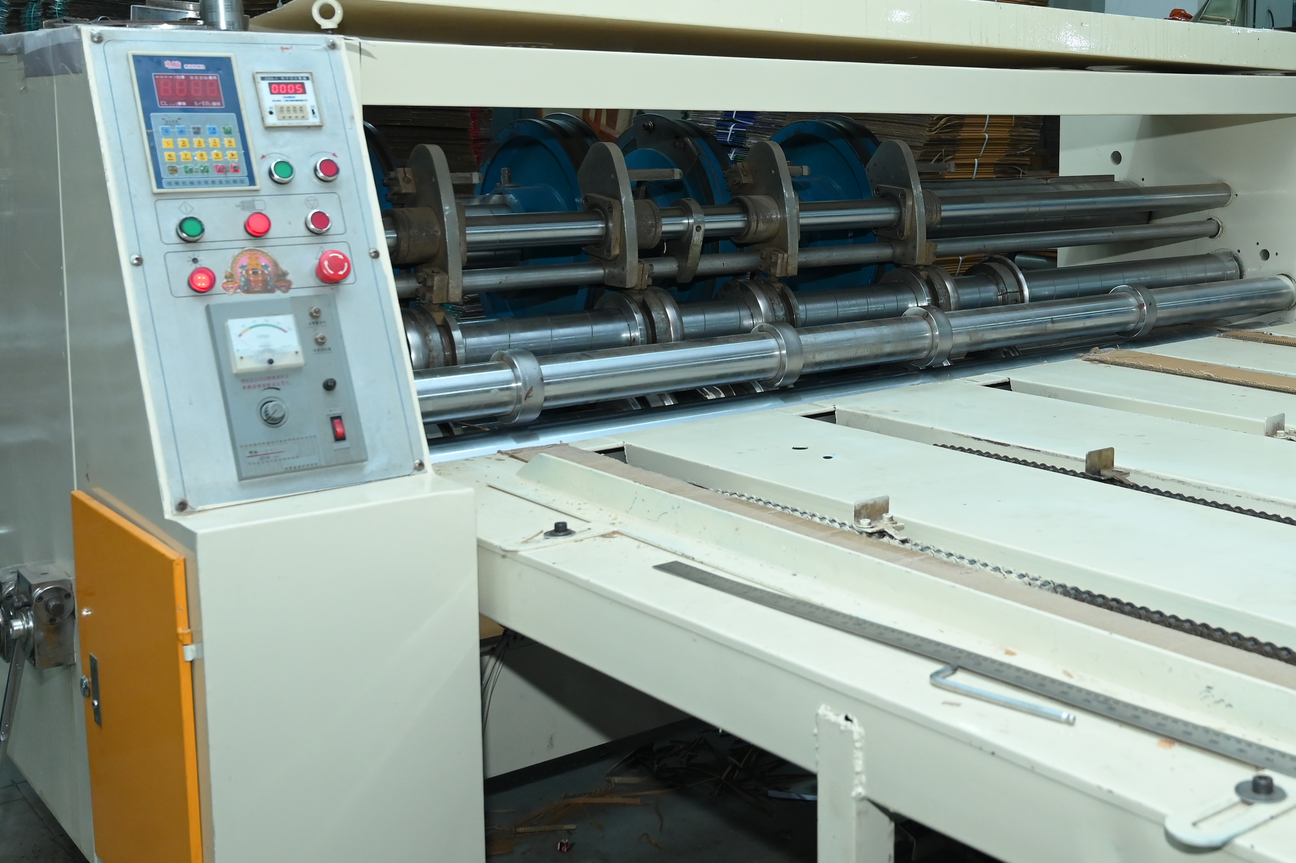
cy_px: 297
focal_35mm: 45
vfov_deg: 29.7
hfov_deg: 43.0
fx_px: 1613
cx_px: 892
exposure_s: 1/160
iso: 2000
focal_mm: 26.5
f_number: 5.6
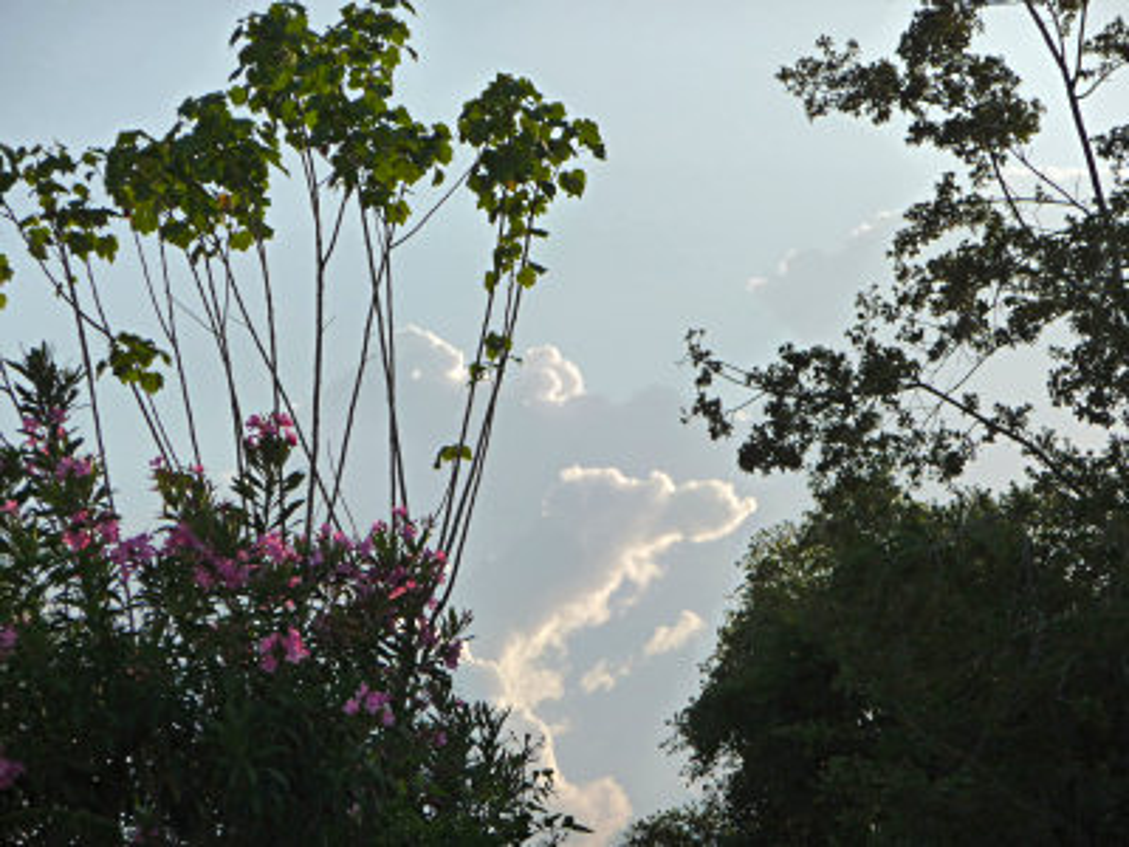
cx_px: 564
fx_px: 5545
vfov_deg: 8.7
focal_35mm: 170
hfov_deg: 11.6
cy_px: 424
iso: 160
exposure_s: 1/1000
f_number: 4.8
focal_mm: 29.1
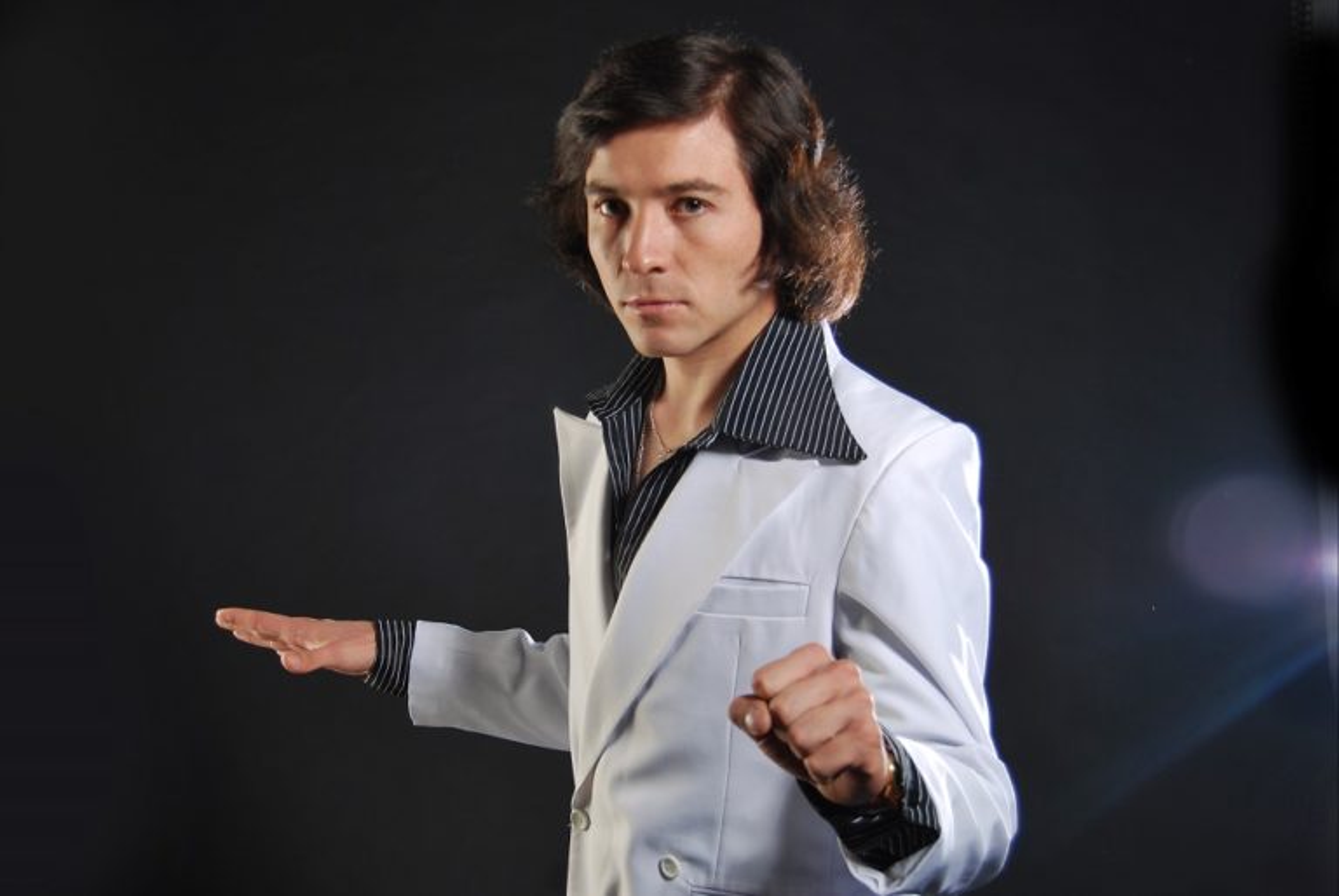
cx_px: 670
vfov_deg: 28.1
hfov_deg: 41.1
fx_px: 1787
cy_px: 448
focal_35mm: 48
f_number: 4.5
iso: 100
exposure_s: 1/125
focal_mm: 32
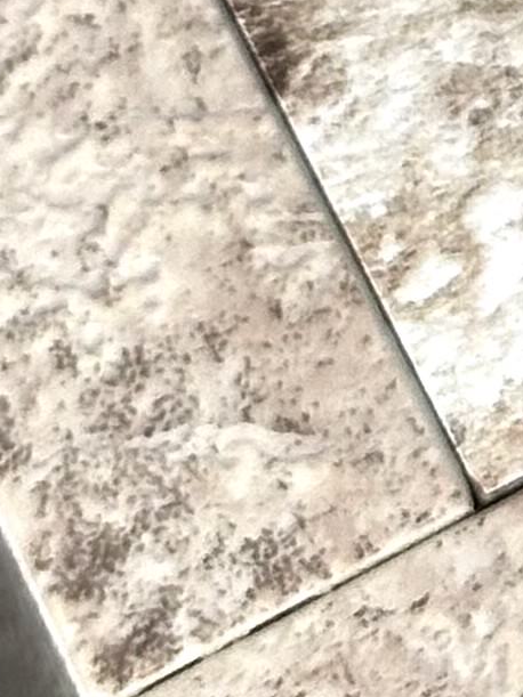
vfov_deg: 5.7
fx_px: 6388
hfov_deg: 4.6
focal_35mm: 317
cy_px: -1546
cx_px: 1325
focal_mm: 6.86
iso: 80
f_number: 1.78
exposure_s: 1/105
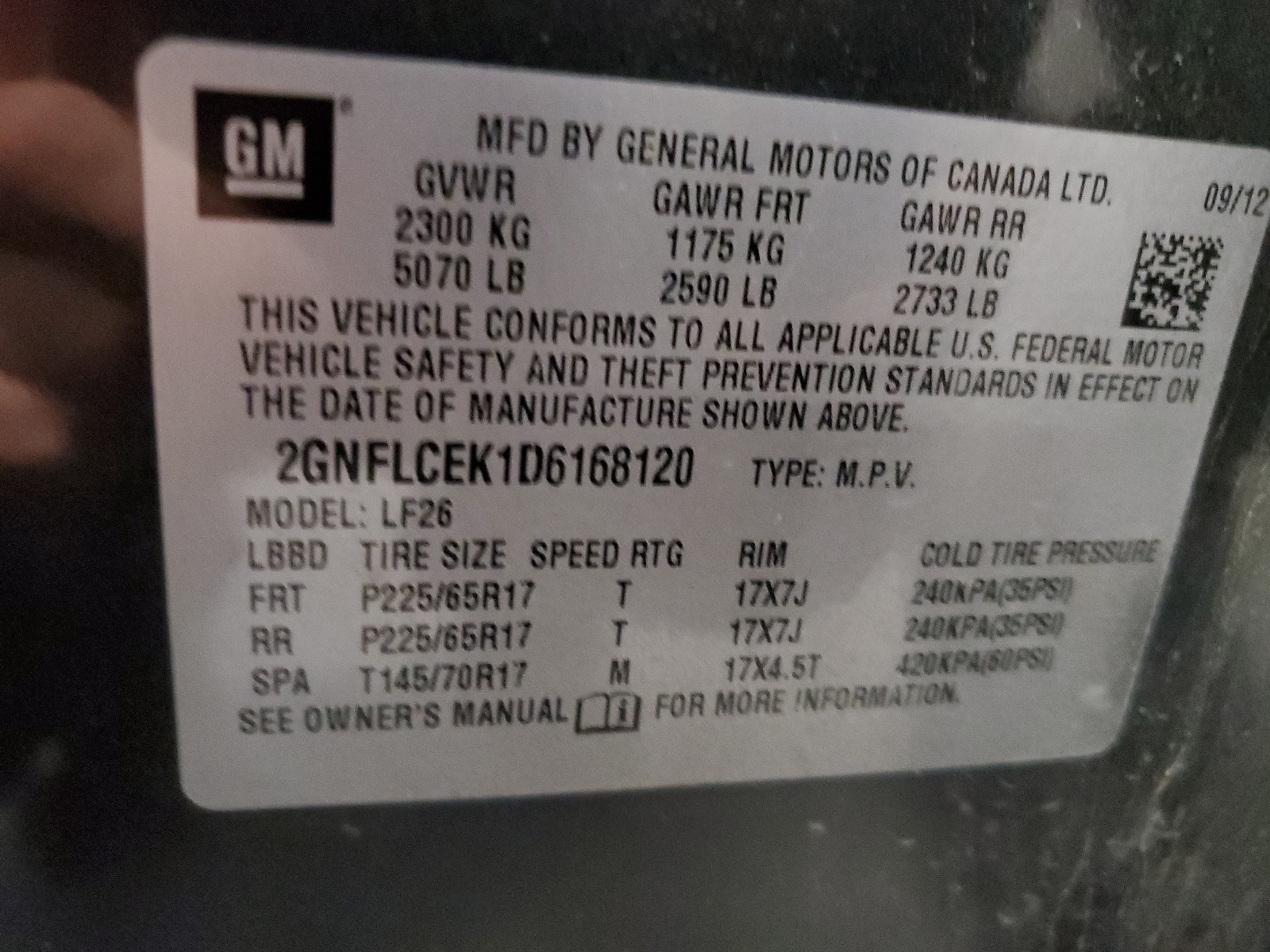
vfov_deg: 53.1
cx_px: 635
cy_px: 476
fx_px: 954
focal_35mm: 26
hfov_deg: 67.3
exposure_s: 1/15
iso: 791
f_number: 1.5
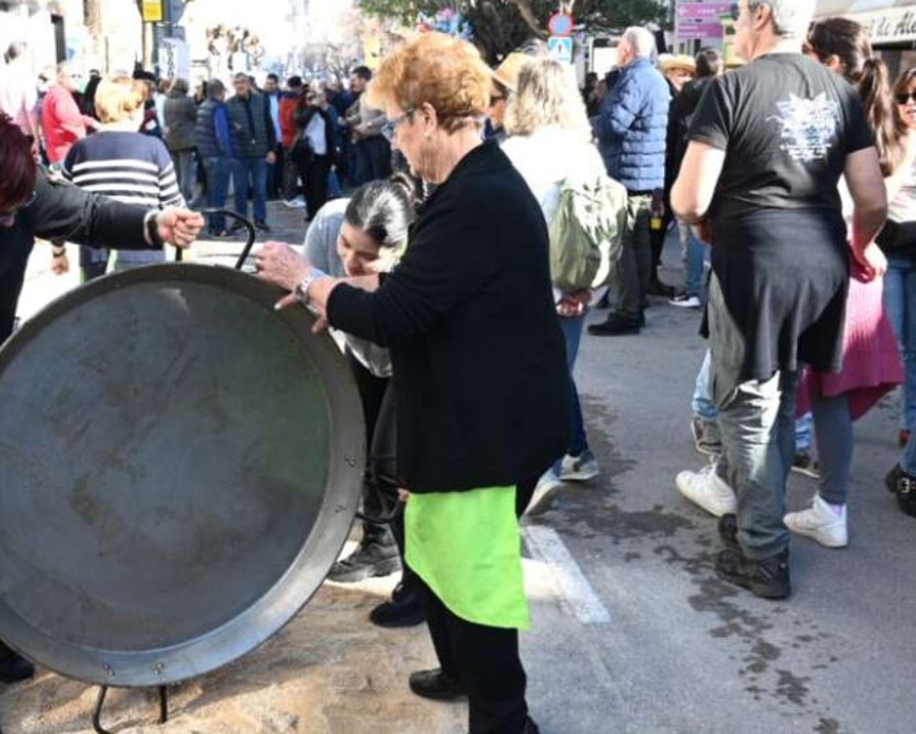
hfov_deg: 41.2
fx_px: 1214
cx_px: 381
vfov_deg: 33.6
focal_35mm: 45
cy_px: 359
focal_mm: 29.5
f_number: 5.6
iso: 500
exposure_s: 1/400
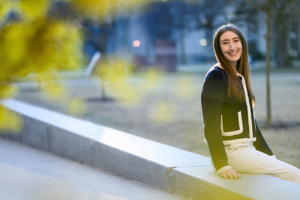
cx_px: 167
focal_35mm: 96
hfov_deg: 21.2
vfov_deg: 14.2
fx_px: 800
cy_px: 98
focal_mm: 85
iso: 200
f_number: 1.8
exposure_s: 1/400
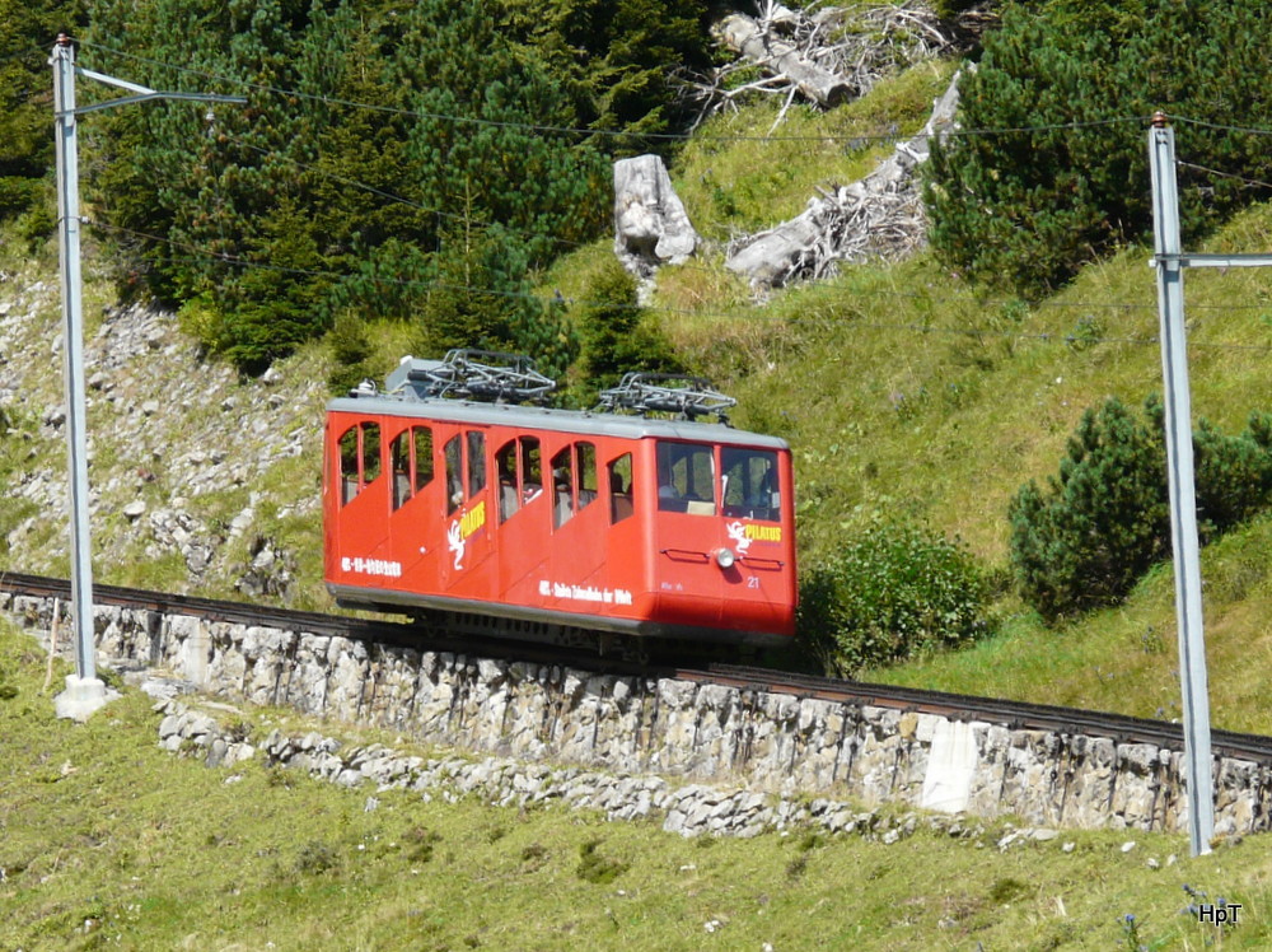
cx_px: 636
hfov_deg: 9.3
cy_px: 476
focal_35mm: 214
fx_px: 7856
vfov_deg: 6.9
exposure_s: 1/250
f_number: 5.6
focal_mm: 35.2
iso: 100
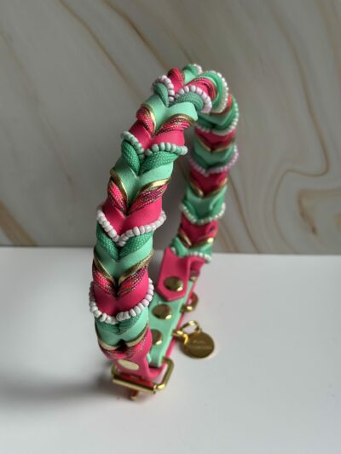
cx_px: 170
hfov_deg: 30.3
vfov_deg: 39.6
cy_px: 227
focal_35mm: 48
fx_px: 630
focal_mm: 6.86
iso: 80
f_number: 1.78
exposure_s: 1/319
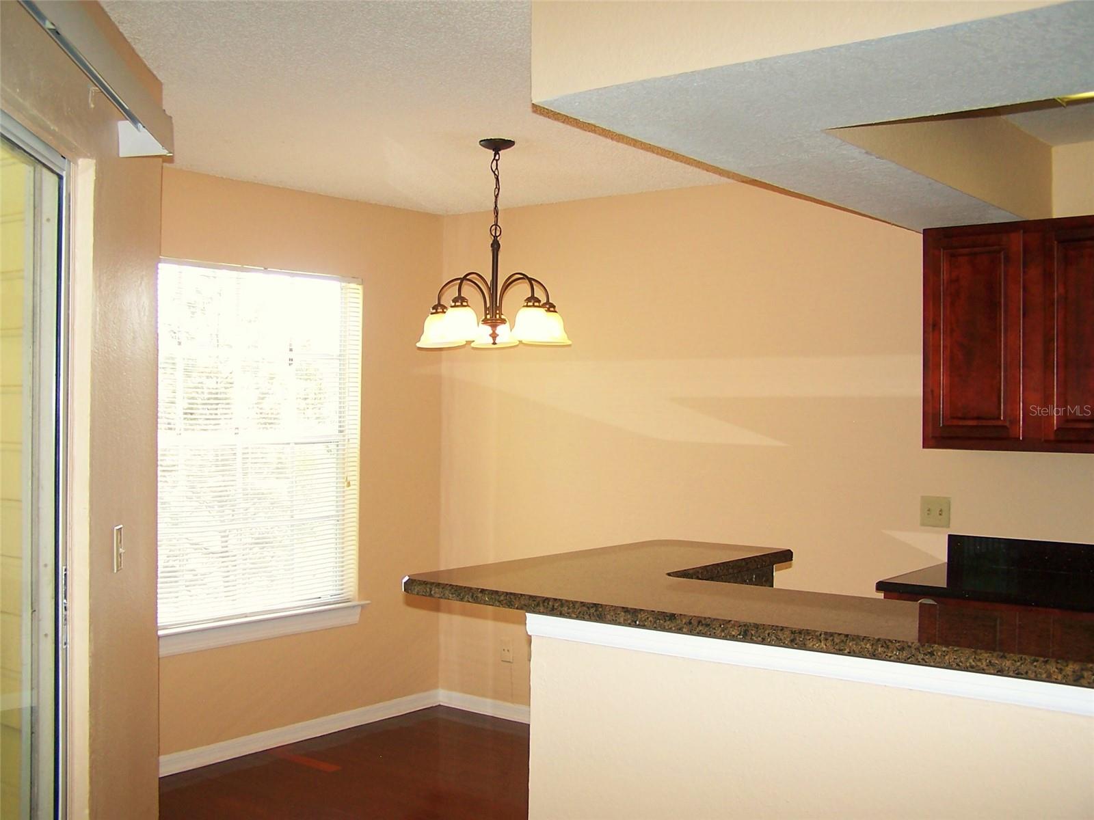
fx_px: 1201
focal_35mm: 38
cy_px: 410
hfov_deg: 49.0
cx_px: 547
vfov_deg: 37.7
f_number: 2.8
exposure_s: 1/60
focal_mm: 6.3
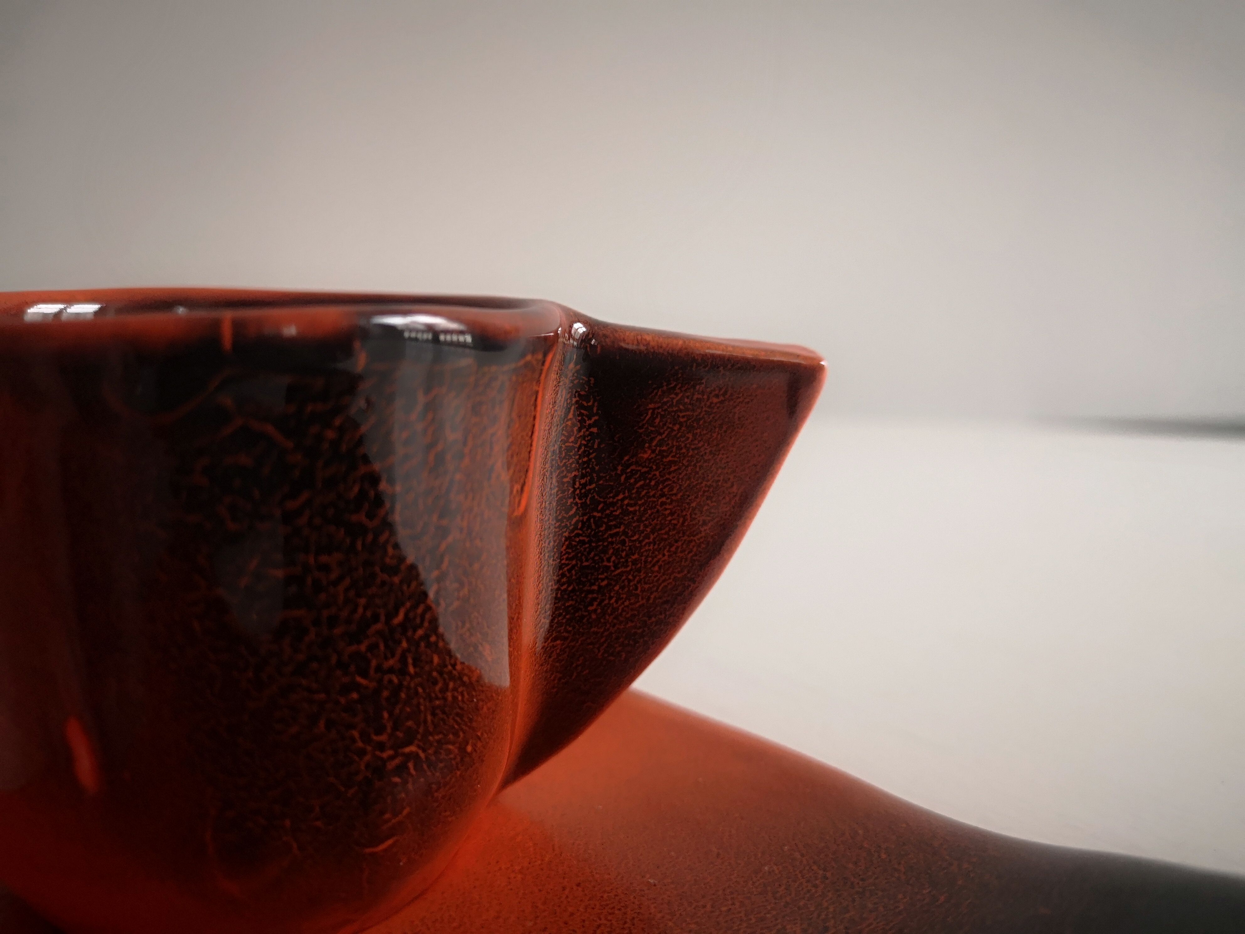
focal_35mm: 27
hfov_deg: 65.3
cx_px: 622
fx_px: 971
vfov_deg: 51.4
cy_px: 467
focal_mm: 3.95
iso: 320
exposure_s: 1/33.3
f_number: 1.8
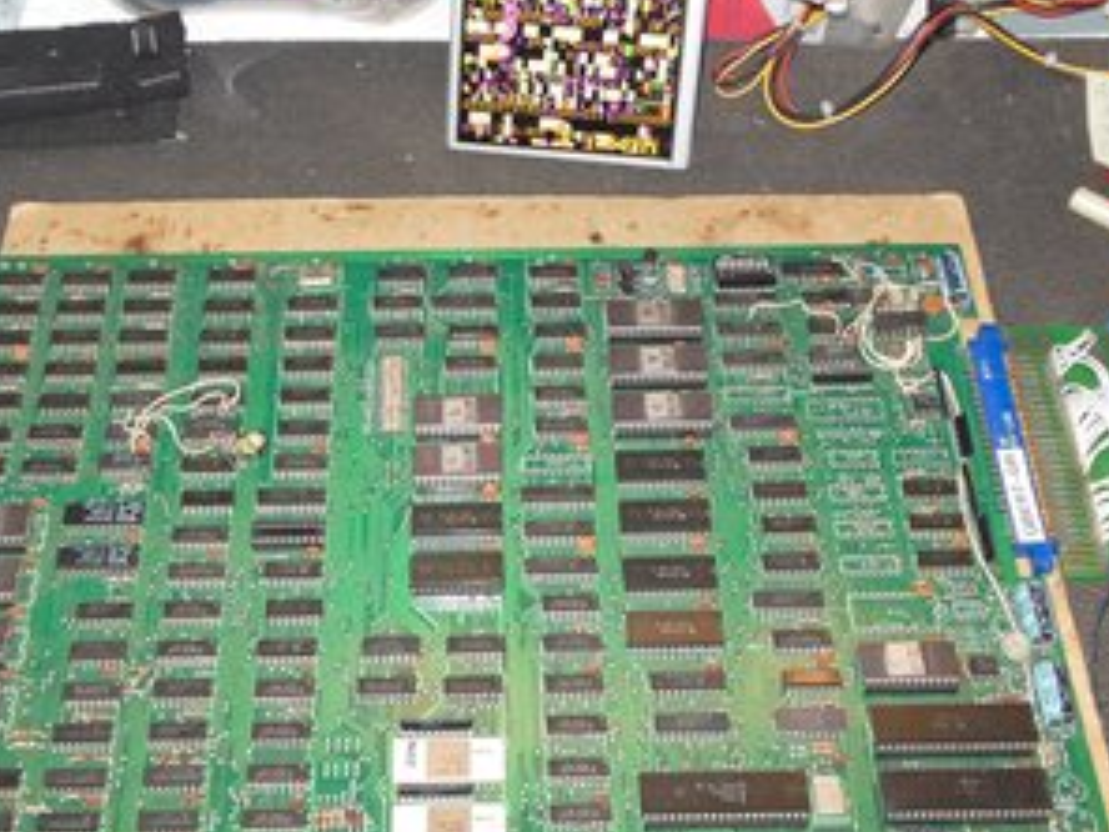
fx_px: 1602
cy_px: 364
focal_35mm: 50
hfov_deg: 38.2
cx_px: 506
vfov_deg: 29.1
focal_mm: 6
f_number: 3.5
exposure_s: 1/30
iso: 200
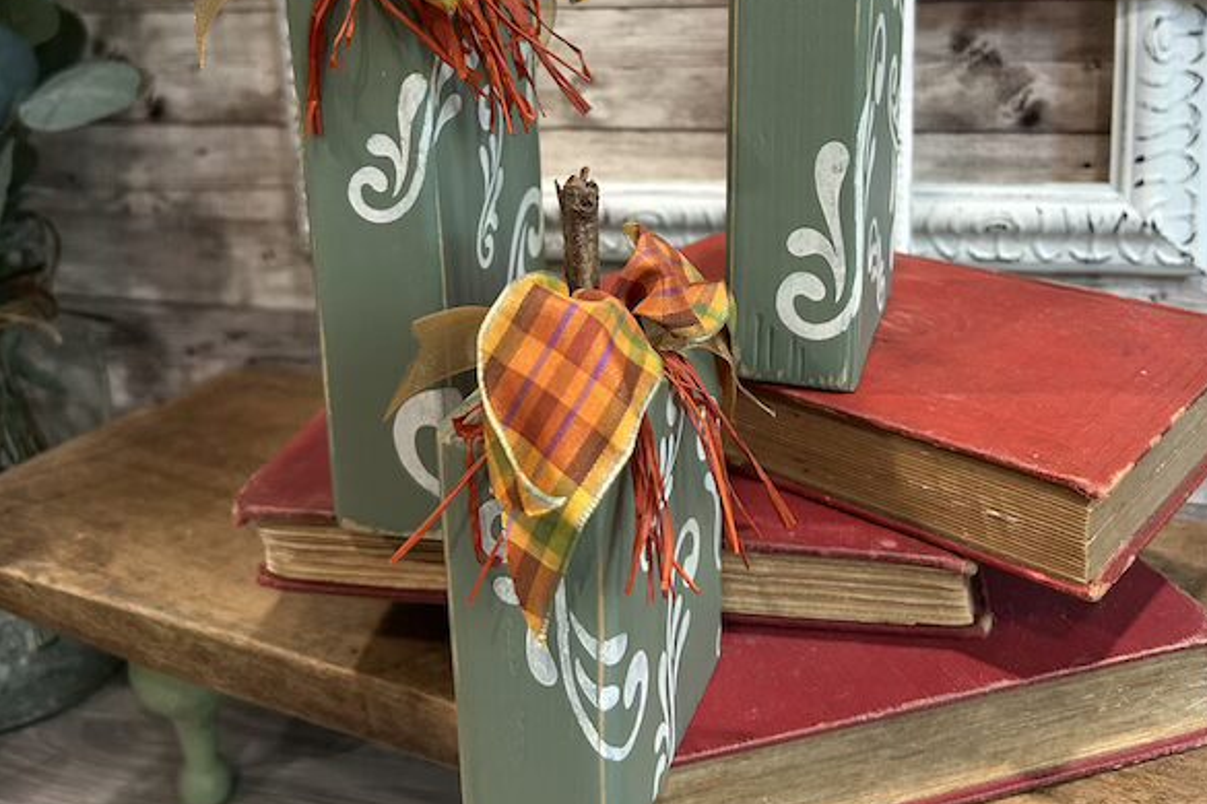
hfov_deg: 51.9
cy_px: 167
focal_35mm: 37
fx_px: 1240
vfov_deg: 34.9
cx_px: 615
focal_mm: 5.7
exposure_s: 1/60
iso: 250
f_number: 1.5
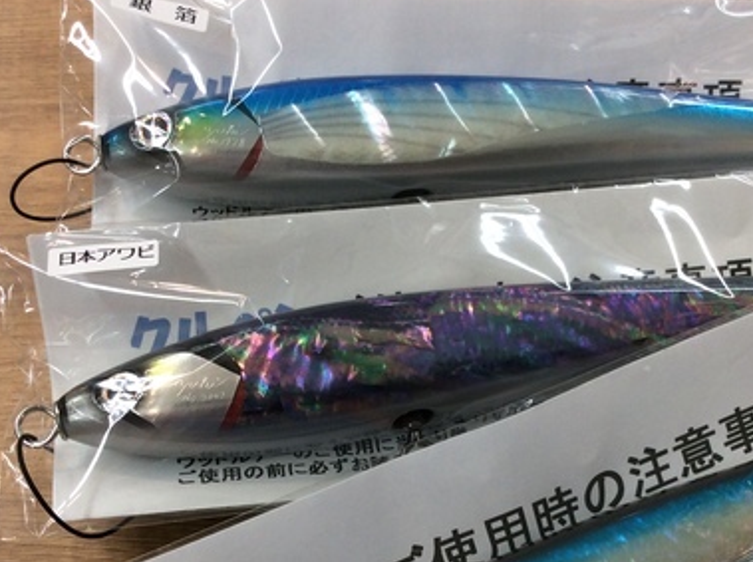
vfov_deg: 26.5
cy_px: 441
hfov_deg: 35.5
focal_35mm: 54
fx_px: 1173
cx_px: 455
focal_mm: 3.3
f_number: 2.4
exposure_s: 1/100
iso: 50
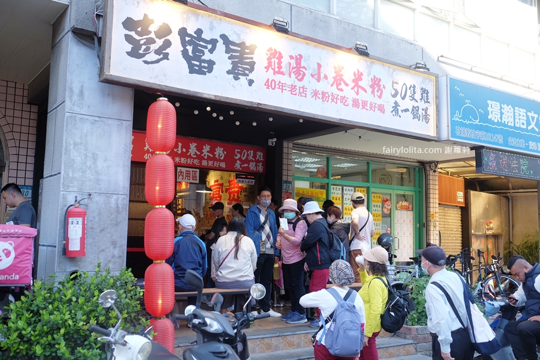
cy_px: 180
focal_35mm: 35
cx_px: 270
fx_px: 525
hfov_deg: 54.4
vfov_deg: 37.9
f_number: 2.5
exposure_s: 1/340
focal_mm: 23
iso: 400
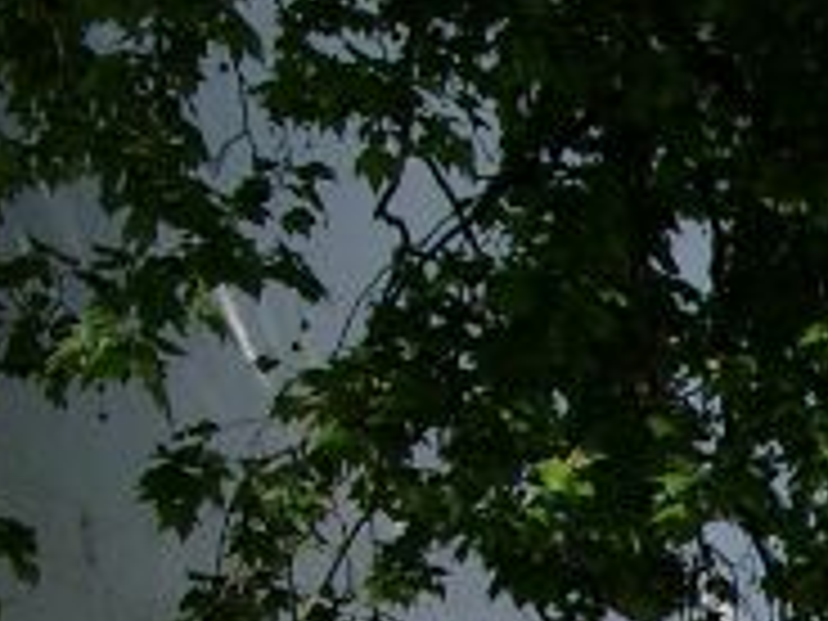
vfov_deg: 7.4
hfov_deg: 9.4
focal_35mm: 196
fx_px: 4688
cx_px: 1737
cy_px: 936
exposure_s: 1/462
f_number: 4
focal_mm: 9.29
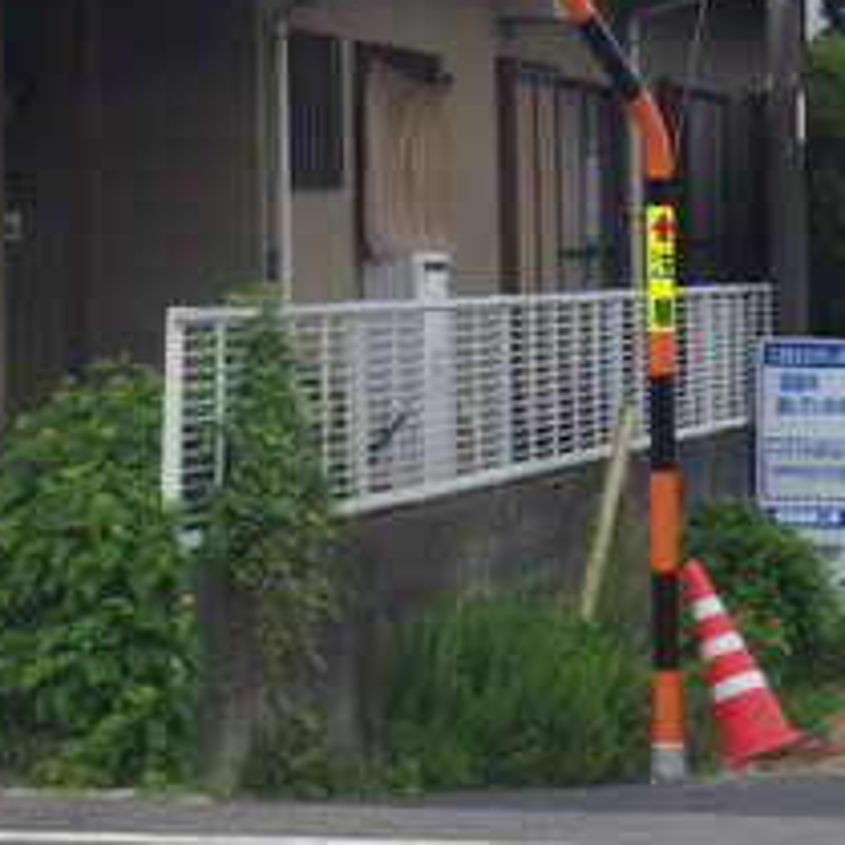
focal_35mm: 138
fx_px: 3811
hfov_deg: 12.6
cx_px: 586
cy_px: 40
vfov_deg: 12.5
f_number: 5.3
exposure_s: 1/500
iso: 125
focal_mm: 9.1
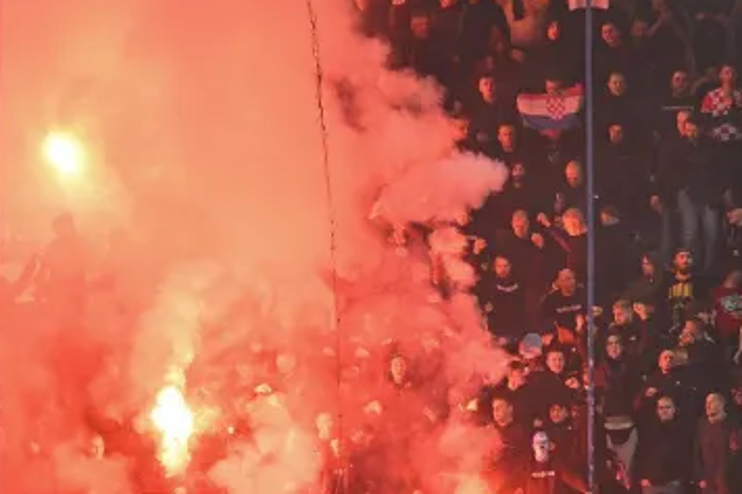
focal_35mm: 641
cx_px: 338
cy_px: 382
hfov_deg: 3.2
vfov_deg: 2.1
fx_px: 13205
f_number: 2.8
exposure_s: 1/2000
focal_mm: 300
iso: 4000
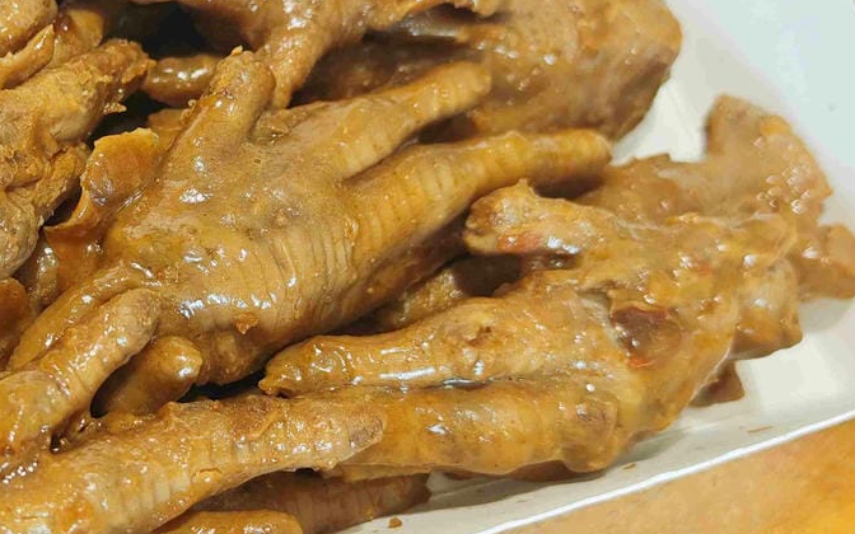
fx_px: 1631
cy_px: 220
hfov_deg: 28.6
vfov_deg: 18.6
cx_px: 139
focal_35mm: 70
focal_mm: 8.72
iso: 303
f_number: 2
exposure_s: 1/120
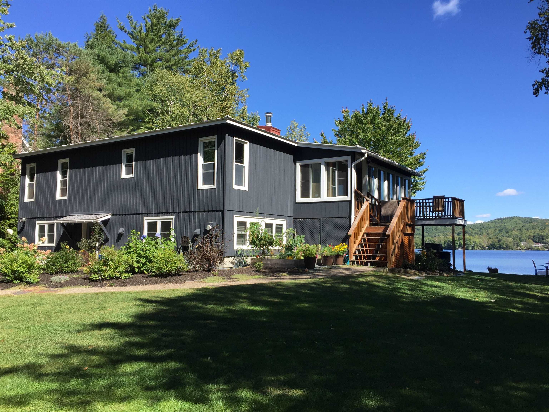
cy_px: 206
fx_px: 460
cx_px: 274
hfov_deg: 61.7
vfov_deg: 48.2
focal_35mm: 29
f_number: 2.2
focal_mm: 4.15
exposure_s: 1/1068
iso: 32
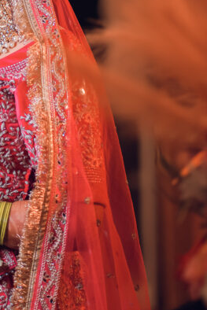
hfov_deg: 6.2
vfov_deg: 9.3
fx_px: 1904
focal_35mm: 221
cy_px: 20
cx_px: -28
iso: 64
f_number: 1.8
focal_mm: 85
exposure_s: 1/100
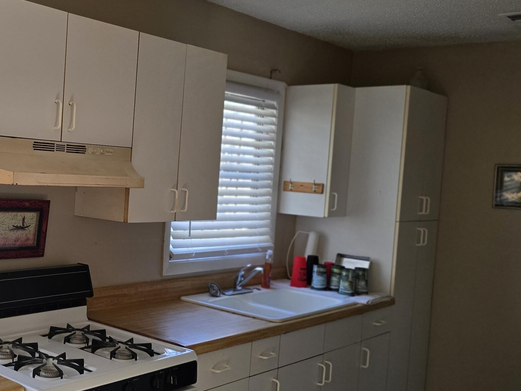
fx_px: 662
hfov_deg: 40.6
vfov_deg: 32.9
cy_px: 213
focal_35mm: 44
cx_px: 81
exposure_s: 1/120
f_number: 1.7
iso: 160
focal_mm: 6.3
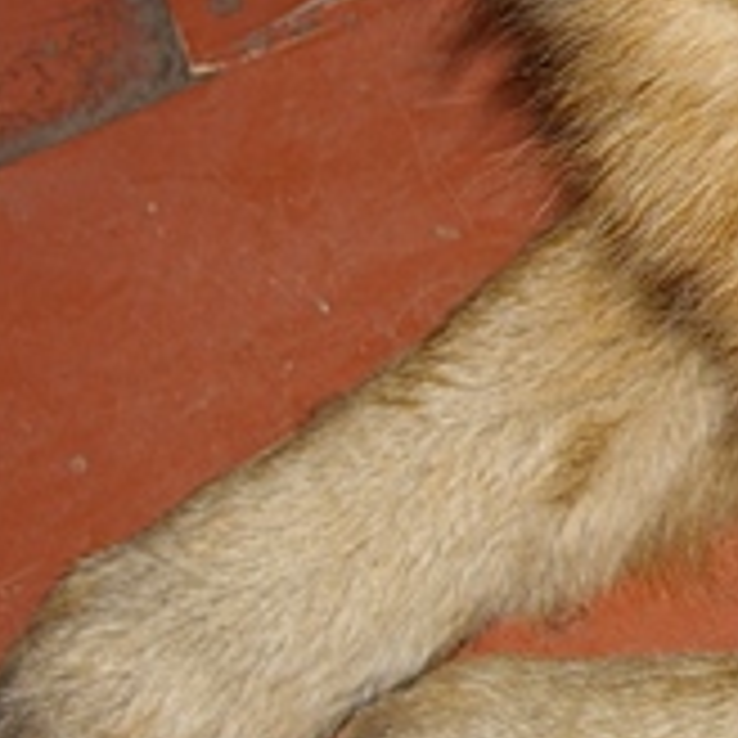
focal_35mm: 196
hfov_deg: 8.5
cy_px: 40
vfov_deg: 8.9
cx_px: 1413
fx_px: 4728
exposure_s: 1/45
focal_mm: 28
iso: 200
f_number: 4
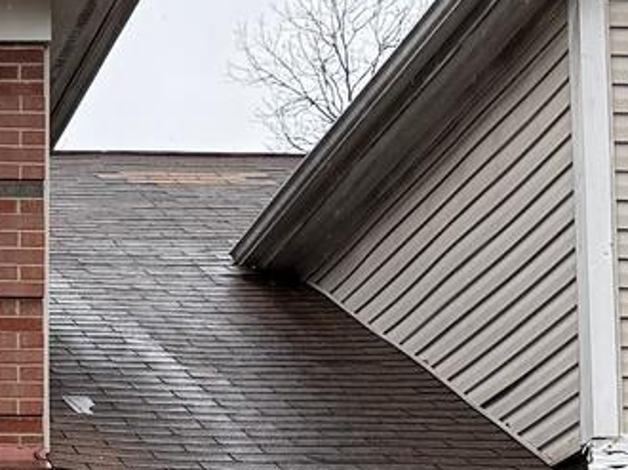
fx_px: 2701
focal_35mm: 149
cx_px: -516
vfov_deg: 9.6
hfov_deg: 12.1
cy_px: 755
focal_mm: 6.76
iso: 100
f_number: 1.78
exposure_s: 1/559
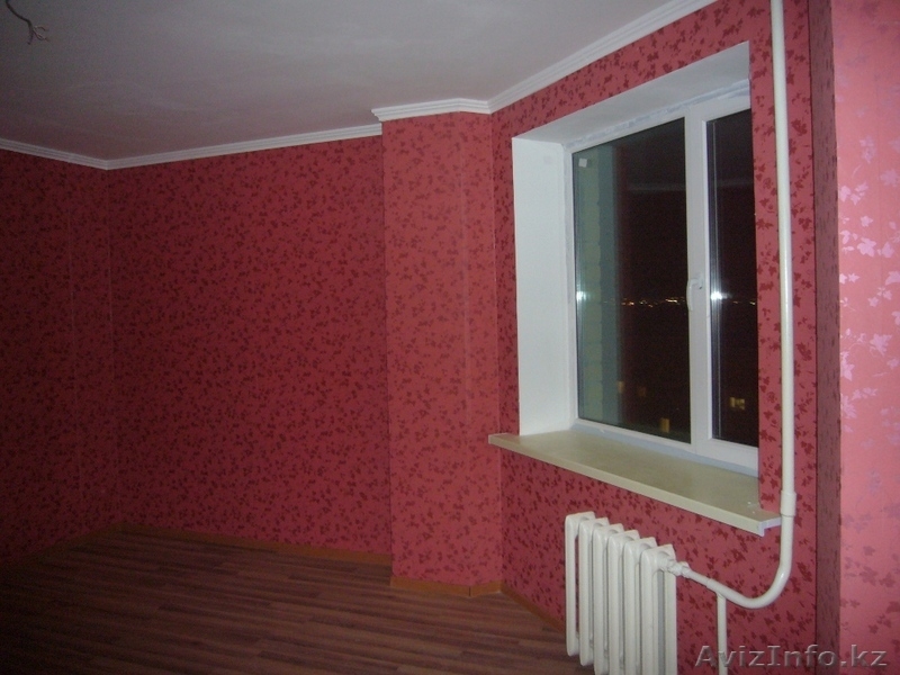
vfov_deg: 49.7
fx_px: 728
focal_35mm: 28
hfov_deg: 63.4
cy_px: 338
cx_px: 450
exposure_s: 1/8
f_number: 2.8
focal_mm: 4.6
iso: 200
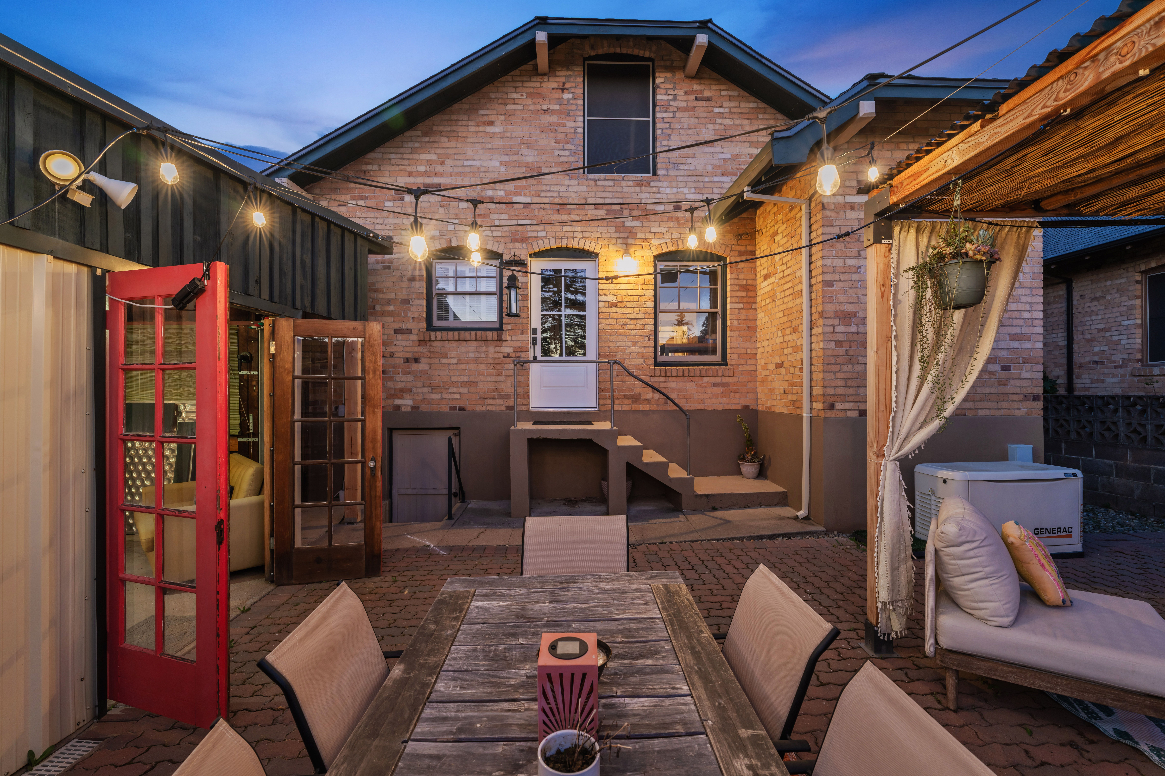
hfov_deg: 96.7
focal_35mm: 16
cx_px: 582
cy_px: 388
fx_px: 518
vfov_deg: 73.7
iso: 50
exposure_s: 2.5
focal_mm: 16
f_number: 8
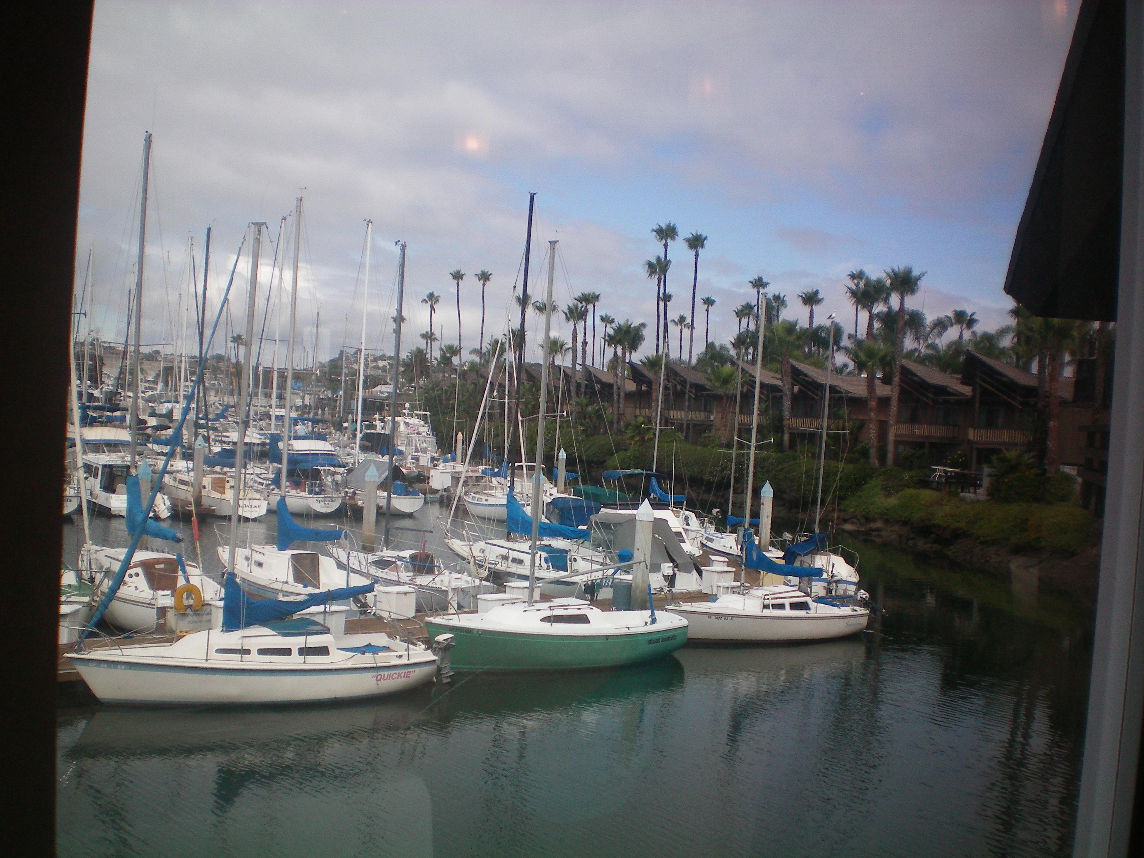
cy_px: 429
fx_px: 1256
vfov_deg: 37.7
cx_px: 572
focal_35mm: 38
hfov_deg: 49.0
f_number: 3.1
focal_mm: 6.3
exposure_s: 1/250
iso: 64
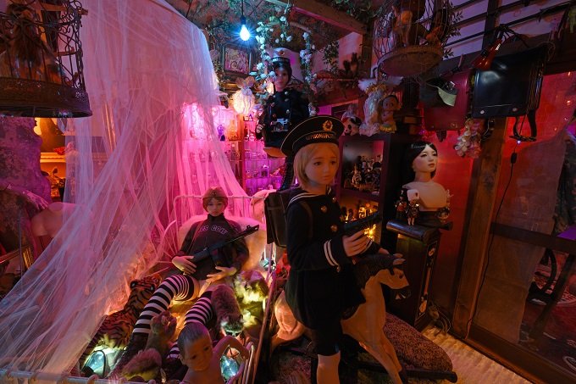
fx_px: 224
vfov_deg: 81.2
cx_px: 288
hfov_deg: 104.3
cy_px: 192
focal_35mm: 14
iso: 64
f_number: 18
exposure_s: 30
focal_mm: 14
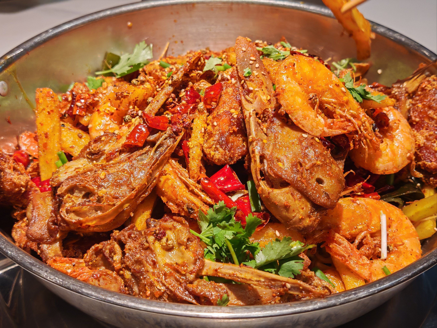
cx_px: 218
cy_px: 164
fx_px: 682
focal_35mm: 54
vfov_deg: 27.0
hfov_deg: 35.5
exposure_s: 1/100
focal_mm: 6.67
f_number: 4
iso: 200
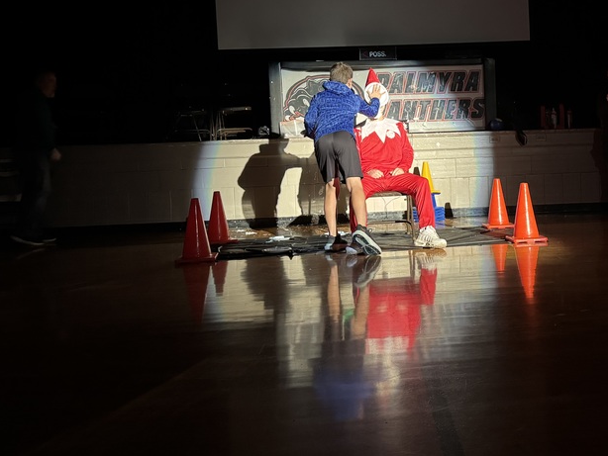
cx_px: 435
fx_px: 703
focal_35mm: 40
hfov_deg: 45.6
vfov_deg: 35.7
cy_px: 157
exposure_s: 1/40
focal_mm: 6.76
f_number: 1.78
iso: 640
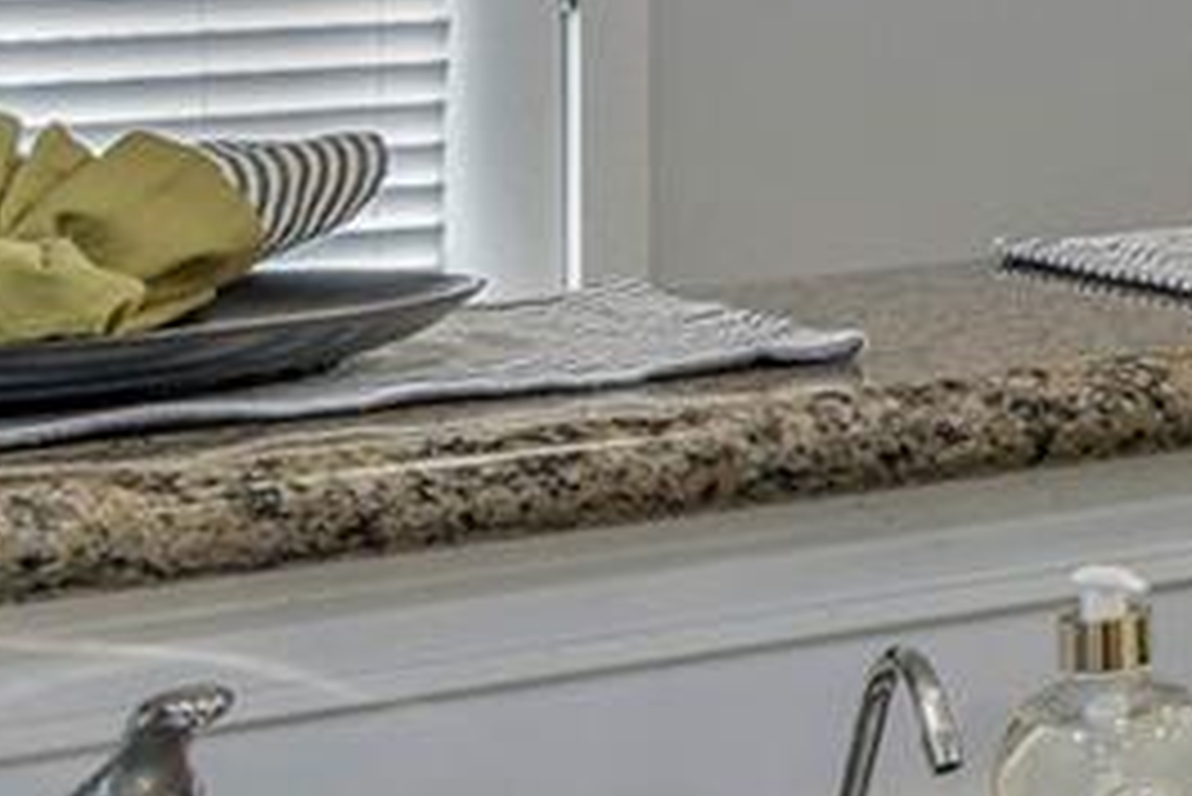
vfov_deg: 11.8
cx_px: 2735
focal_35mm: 116
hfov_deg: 13.6
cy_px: 178
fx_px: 3843
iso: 250
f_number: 7.1
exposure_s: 1/4
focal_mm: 15
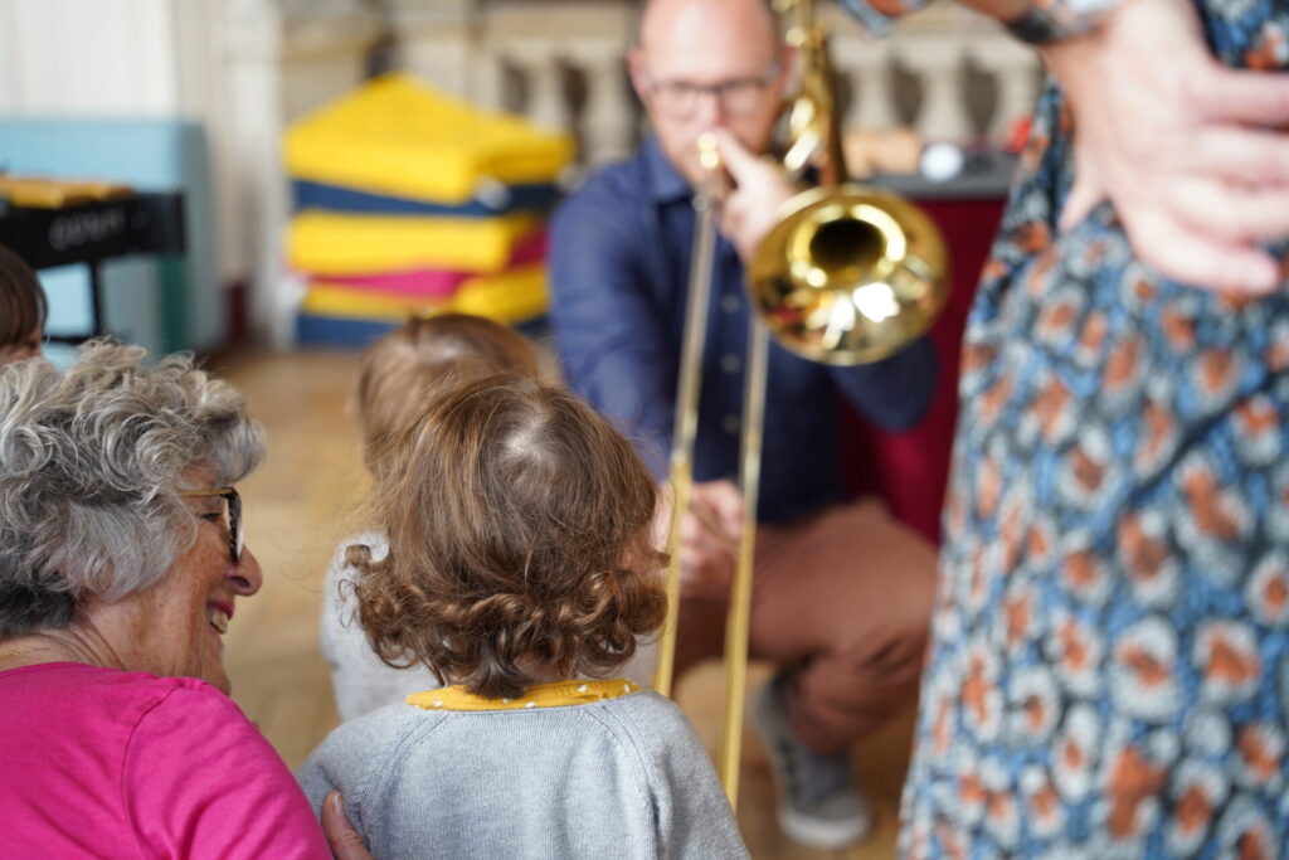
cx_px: 644
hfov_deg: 28.8
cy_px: 430
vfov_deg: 19.5
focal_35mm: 70
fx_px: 2507
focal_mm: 70
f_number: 2.8
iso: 640
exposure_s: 1/125
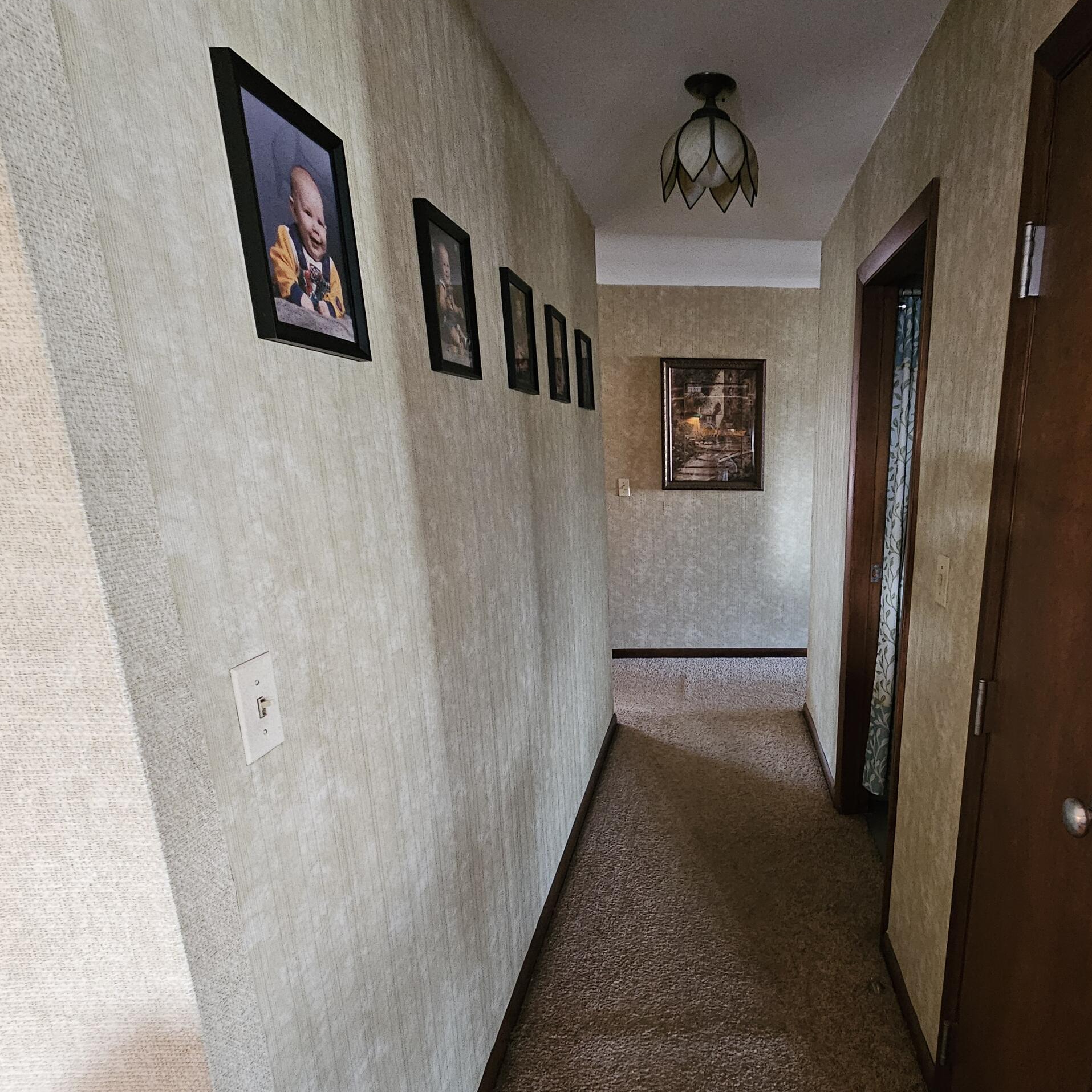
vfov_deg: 80.2
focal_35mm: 18
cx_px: 737
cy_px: 625
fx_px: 642
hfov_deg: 77.9
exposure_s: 1/24
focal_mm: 2.2
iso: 640
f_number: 2.2
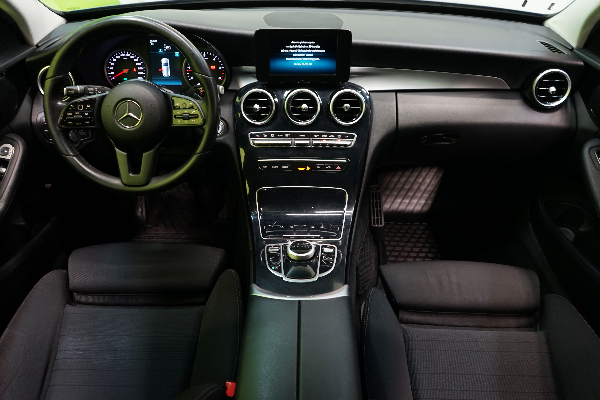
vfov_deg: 46.4
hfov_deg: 65.5
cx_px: 300
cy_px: 200
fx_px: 467
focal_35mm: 28
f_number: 3.5
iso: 800
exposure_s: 1/30
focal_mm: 28
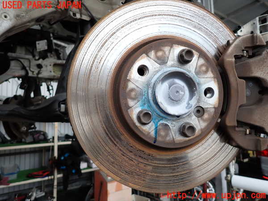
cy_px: 100
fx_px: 194
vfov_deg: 54.9
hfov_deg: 69.4
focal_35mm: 25
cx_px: 134
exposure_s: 1/125
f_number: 2
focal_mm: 4.5
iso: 160
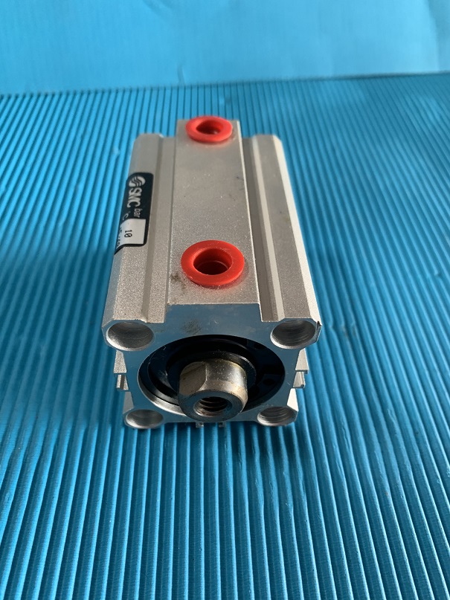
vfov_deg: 67.3
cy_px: 300
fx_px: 451
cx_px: 225
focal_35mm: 26
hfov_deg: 53.1
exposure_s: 1/60
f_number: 1.8
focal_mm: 4.25
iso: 200
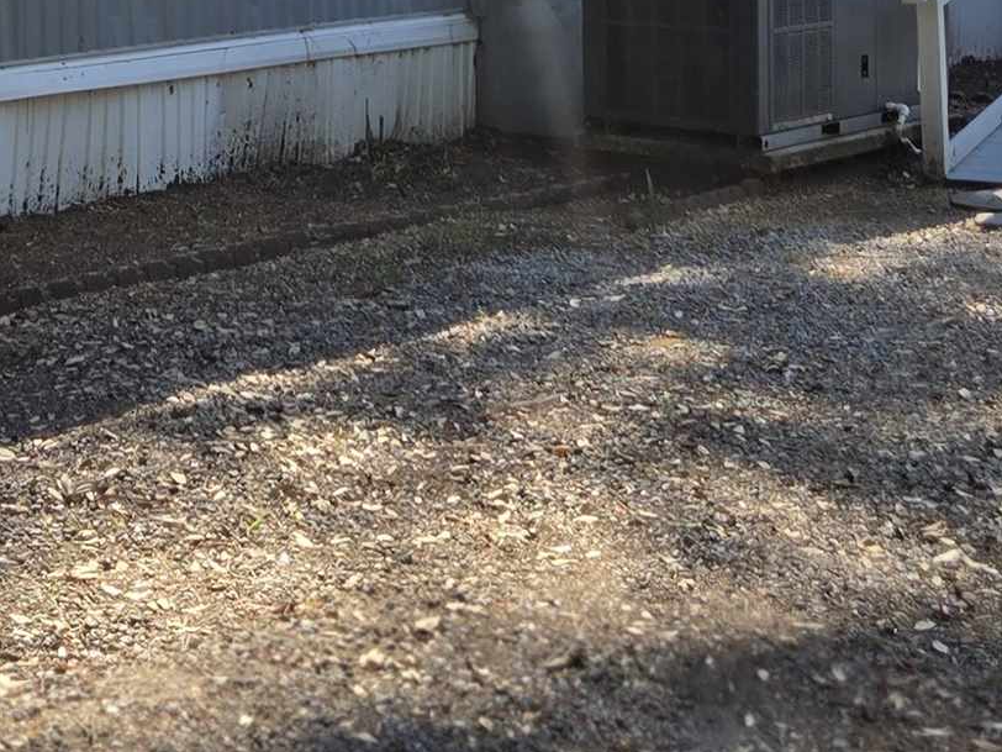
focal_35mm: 87
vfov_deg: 16.1
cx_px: 137
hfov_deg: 22.1
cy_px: -231
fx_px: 2518
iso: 25
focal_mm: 5.4
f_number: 1.8
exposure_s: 1/1269
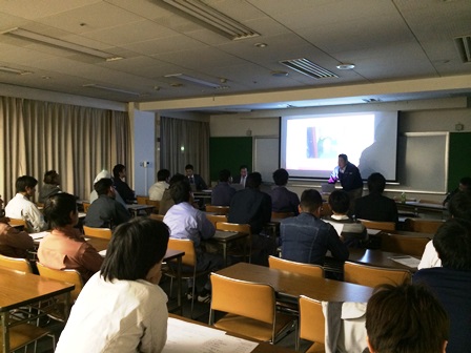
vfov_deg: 46.8
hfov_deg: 60.0
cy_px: 176
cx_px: 236
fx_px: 408
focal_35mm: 30
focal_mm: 4.12
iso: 320
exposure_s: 1/24
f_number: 2.2
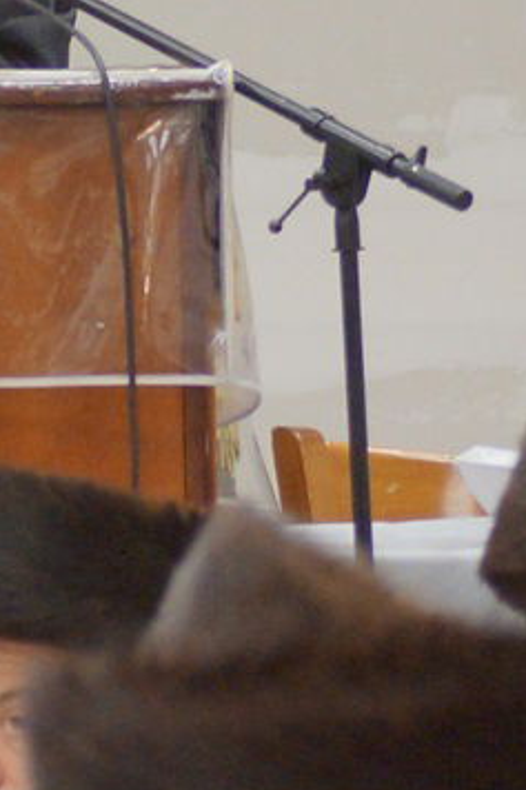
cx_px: -98
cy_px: -20
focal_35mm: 518
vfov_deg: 4.0
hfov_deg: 2.6
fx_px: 11363
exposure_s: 1/200
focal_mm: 120
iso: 1250
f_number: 4.5
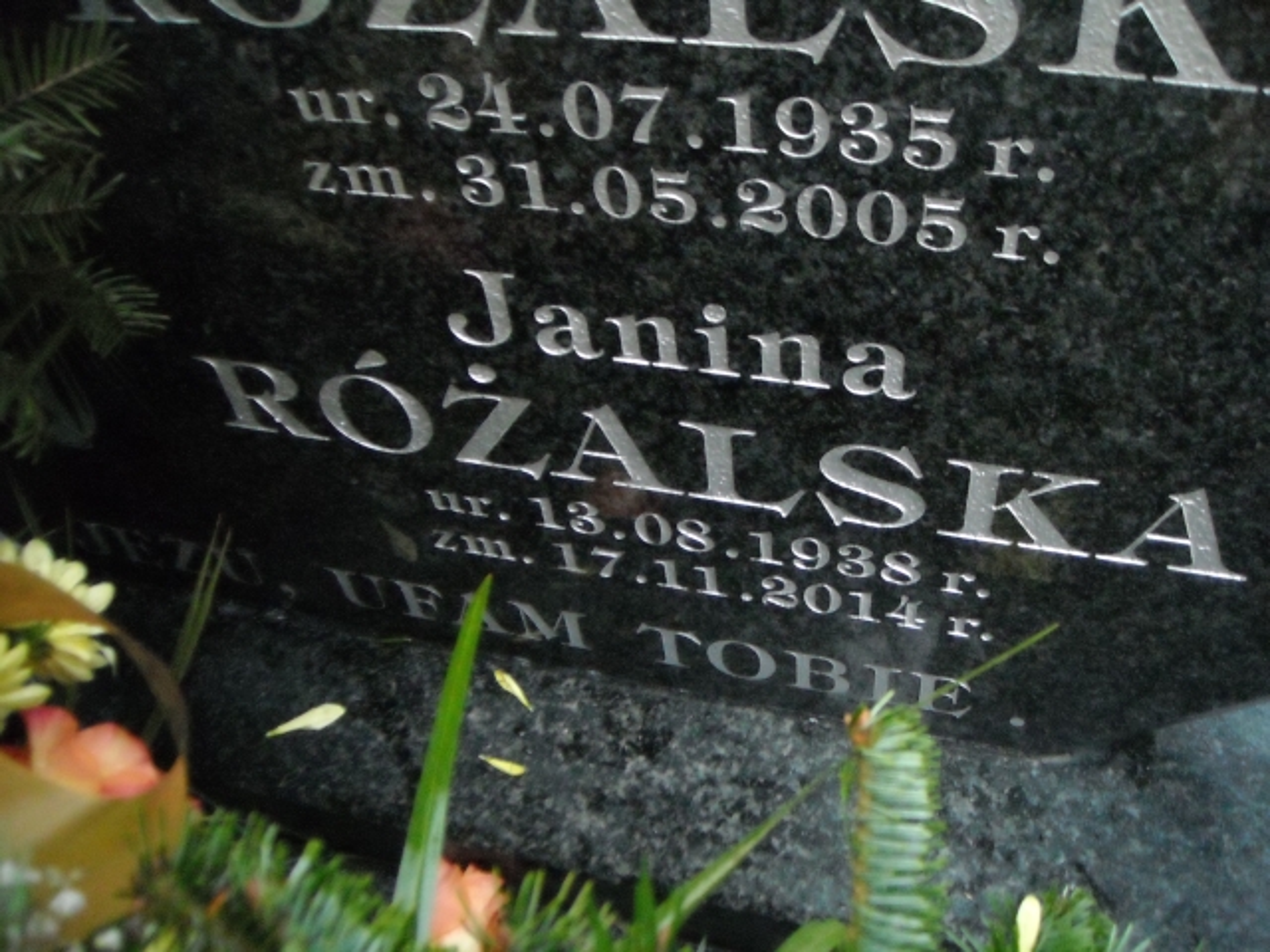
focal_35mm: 35
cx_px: 635
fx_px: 1284
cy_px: 476
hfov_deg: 52.6
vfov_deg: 40.7
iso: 766
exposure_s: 1/176
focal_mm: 5.7
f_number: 2.8
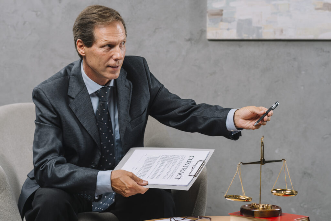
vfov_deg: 16.1
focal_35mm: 85
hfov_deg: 23.9
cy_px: 110
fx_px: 782
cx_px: 166
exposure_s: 1/160
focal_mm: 85
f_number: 5
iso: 200
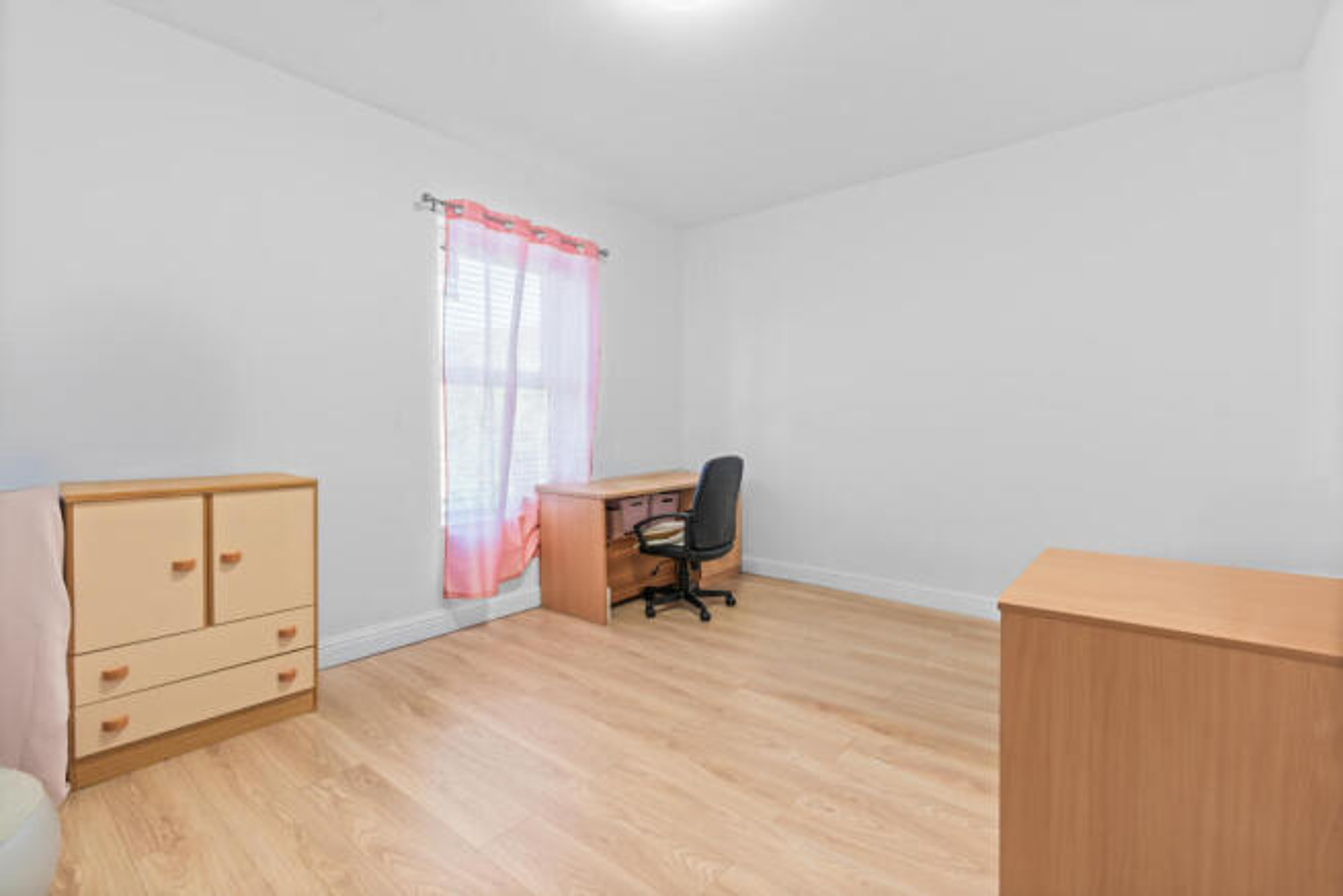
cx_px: 672
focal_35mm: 22
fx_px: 821
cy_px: 448
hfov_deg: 78.6
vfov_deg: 57.3
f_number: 9
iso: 160
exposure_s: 1/30
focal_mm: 22
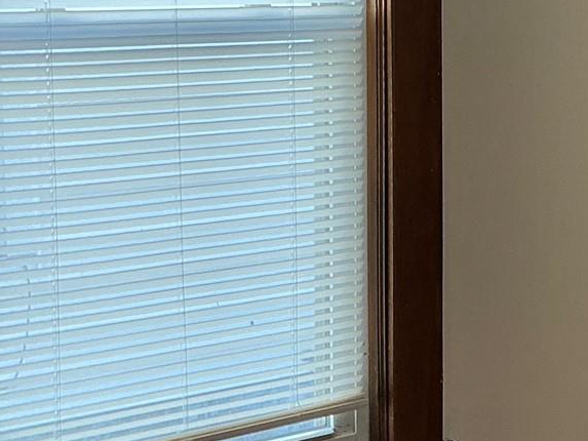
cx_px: 576
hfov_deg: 19.1
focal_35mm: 100
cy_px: 160
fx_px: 1699
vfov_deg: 14.8
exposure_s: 1/60
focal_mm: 3
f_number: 1.8
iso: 50
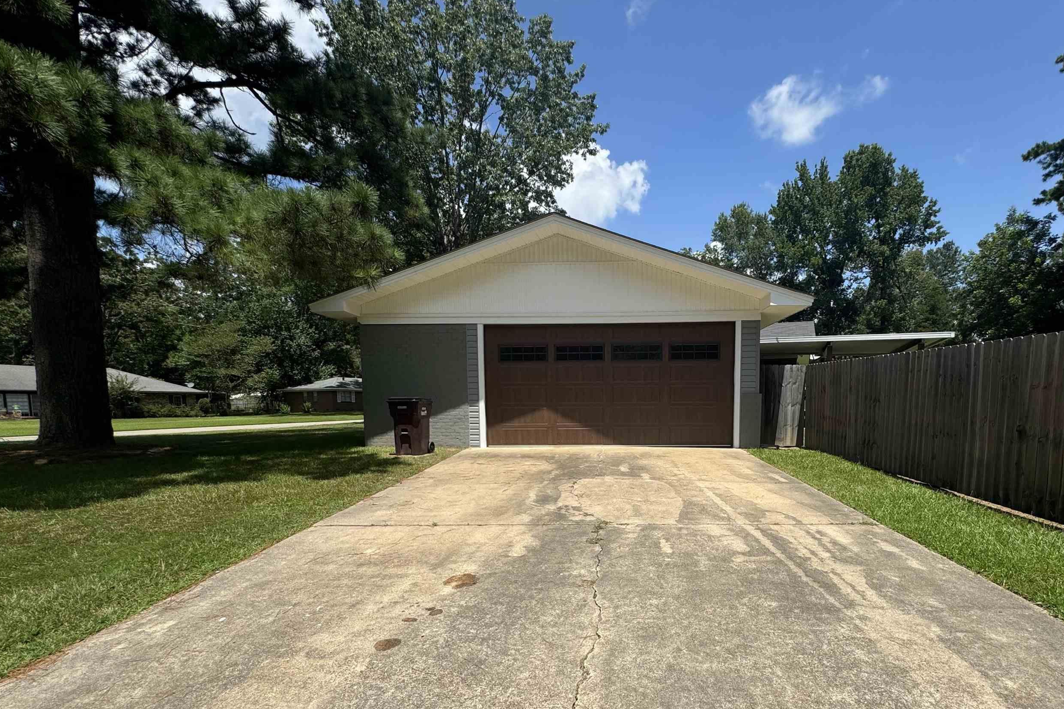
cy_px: 457
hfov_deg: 89.6
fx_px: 532
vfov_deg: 66.0
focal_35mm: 18
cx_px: 596
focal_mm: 2.22
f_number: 2.2
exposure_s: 1/1976
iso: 50
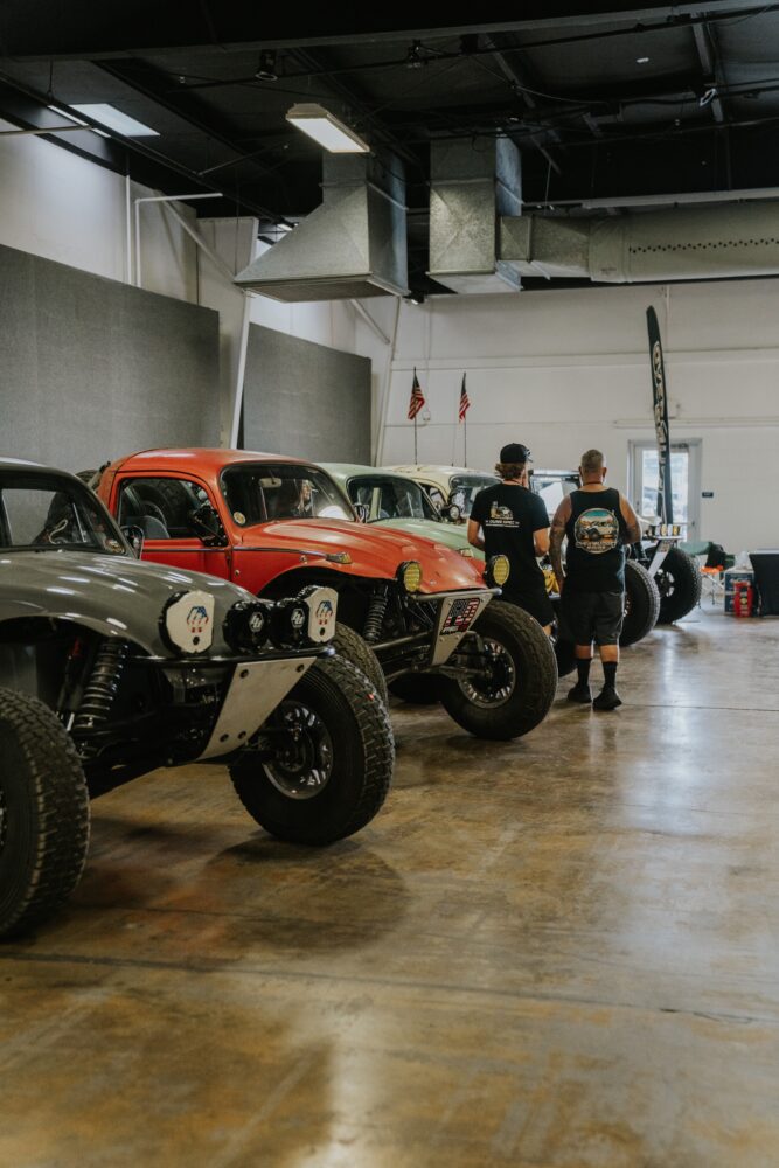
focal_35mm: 47
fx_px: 1525
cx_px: 390
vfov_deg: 41.9
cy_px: 584
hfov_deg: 28.7
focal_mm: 47
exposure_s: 1/250
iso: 1600
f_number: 2.8
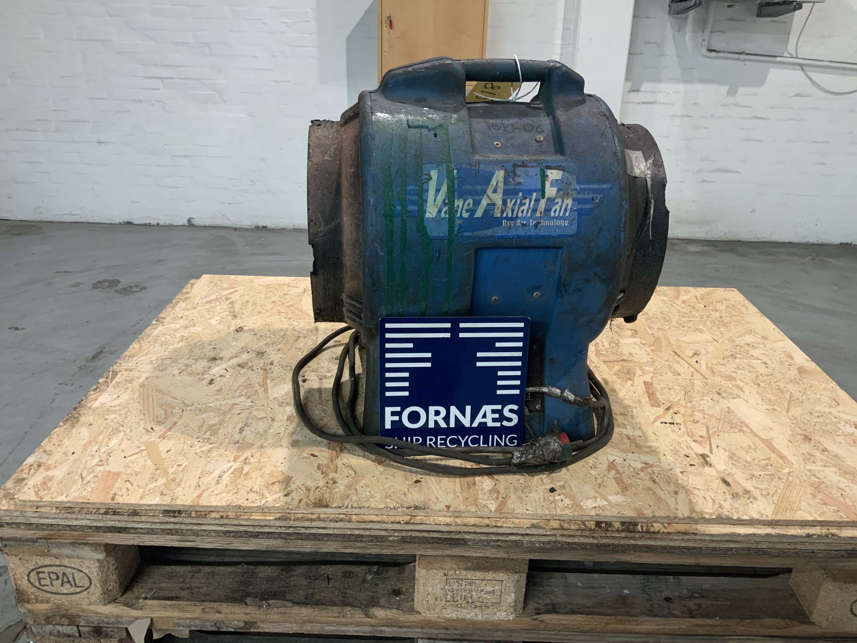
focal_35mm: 29
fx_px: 718
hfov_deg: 61.7
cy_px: 322
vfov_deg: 48.2
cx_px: 428
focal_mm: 3
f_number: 1.8
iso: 125
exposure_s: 1/50
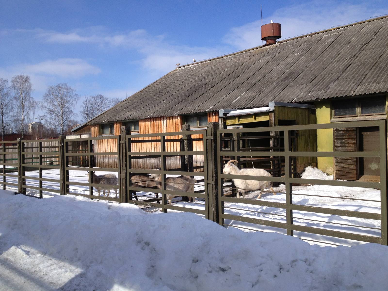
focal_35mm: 35
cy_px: 146
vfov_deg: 40.7
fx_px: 392
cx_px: 194
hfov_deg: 52.6
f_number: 2.4
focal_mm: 4.28
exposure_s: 1/2304
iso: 50
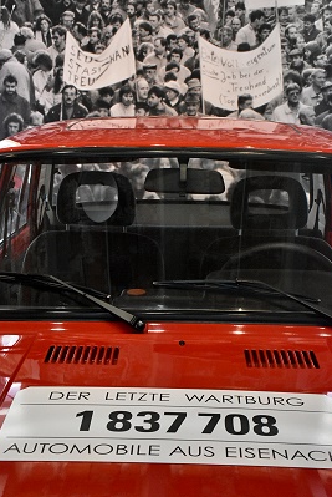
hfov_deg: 21.6
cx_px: 173
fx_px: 869
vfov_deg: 31.8
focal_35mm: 63
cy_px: 230
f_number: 11
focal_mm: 38
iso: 2800
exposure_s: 1/125
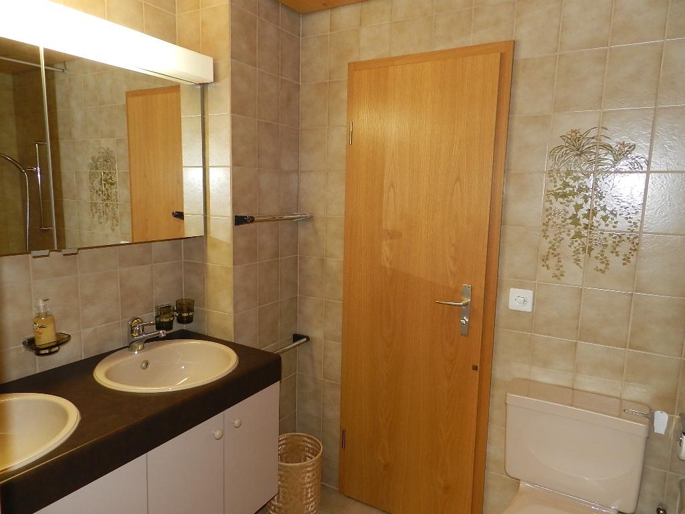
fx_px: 455
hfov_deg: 73.9
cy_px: 257
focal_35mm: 23
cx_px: 342
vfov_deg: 58.9
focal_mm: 4
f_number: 3.4
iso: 200
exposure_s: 1/30
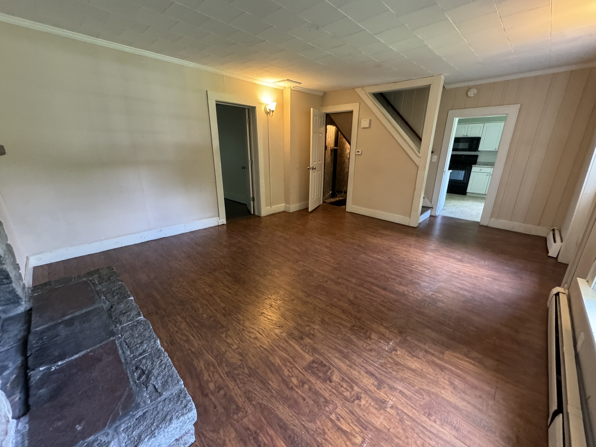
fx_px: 241
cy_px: 224
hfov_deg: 102.1
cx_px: 298
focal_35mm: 14
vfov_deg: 85.7
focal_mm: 2.22
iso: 800
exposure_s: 1/60
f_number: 2.2
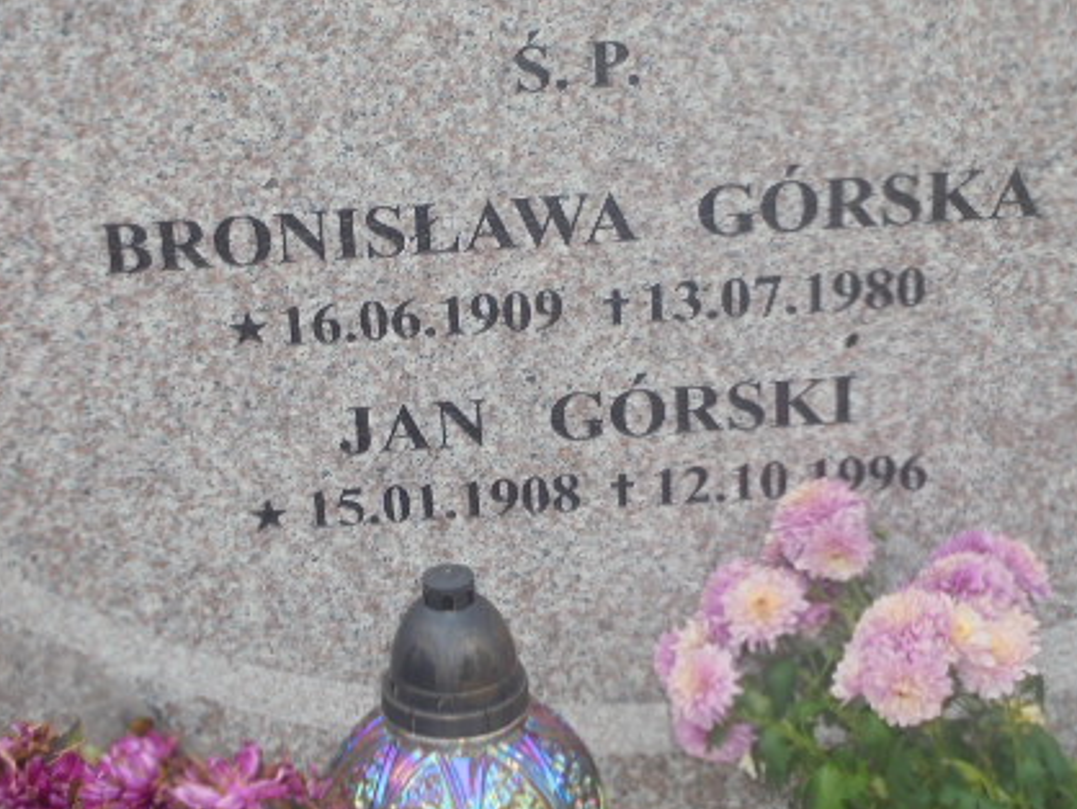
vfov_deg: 19.6
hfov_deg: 25.9
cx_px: 456
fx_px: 2335
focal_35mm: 75
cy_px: 283
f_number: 4.8
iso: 160
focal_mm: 8.9
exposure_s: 1/30
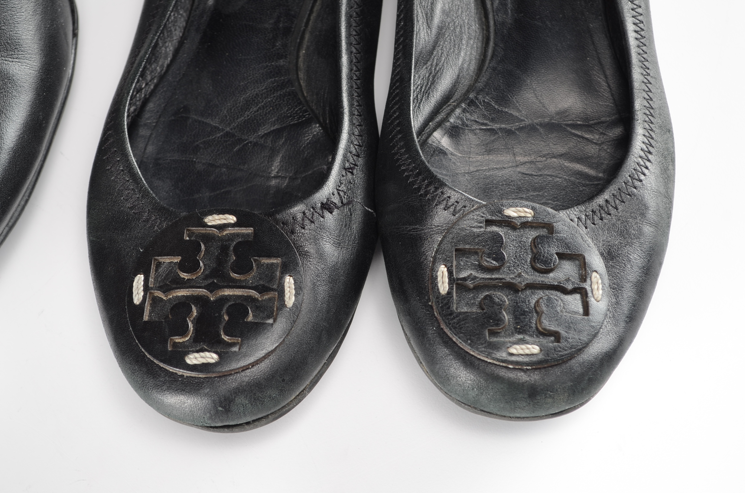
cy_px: 246
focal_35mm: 82
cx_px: 372
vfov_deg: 16.5
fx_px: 1704
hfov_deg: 24.7
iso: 100
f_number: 7.1
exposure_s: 1/80
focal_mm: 55
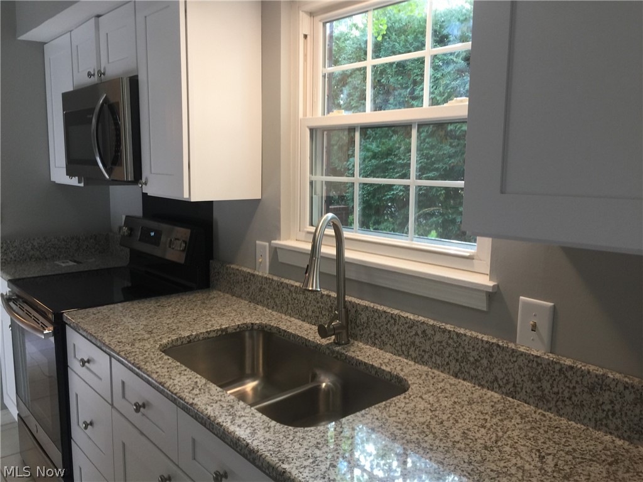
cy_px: 241
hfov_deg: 61.7
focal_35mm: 29
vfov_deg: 48.2
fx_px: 539
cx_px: 322
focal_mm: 4.15
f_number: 2.2
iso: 32
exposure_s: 1/30
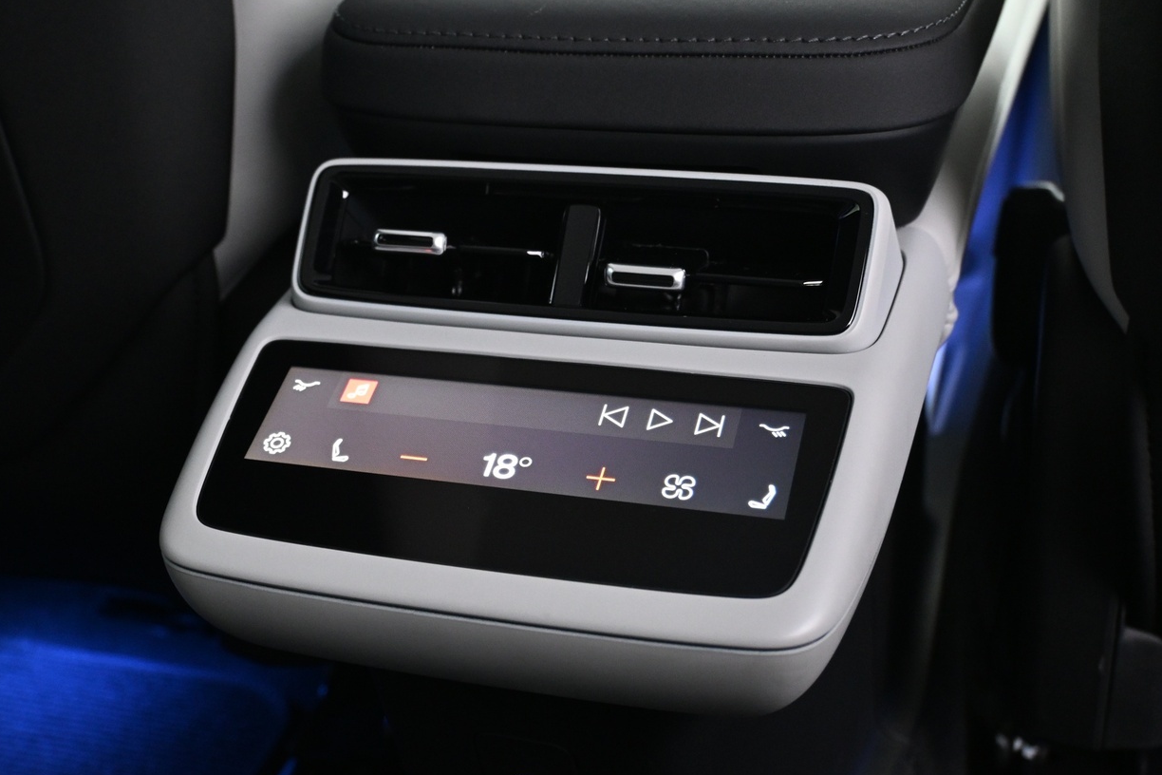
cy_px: 412
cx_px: 489
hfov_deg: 42.9
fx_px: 1474
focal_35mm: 46
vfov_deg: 29.4
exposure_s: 1/8
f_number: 4.2
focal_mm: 23
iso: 1600
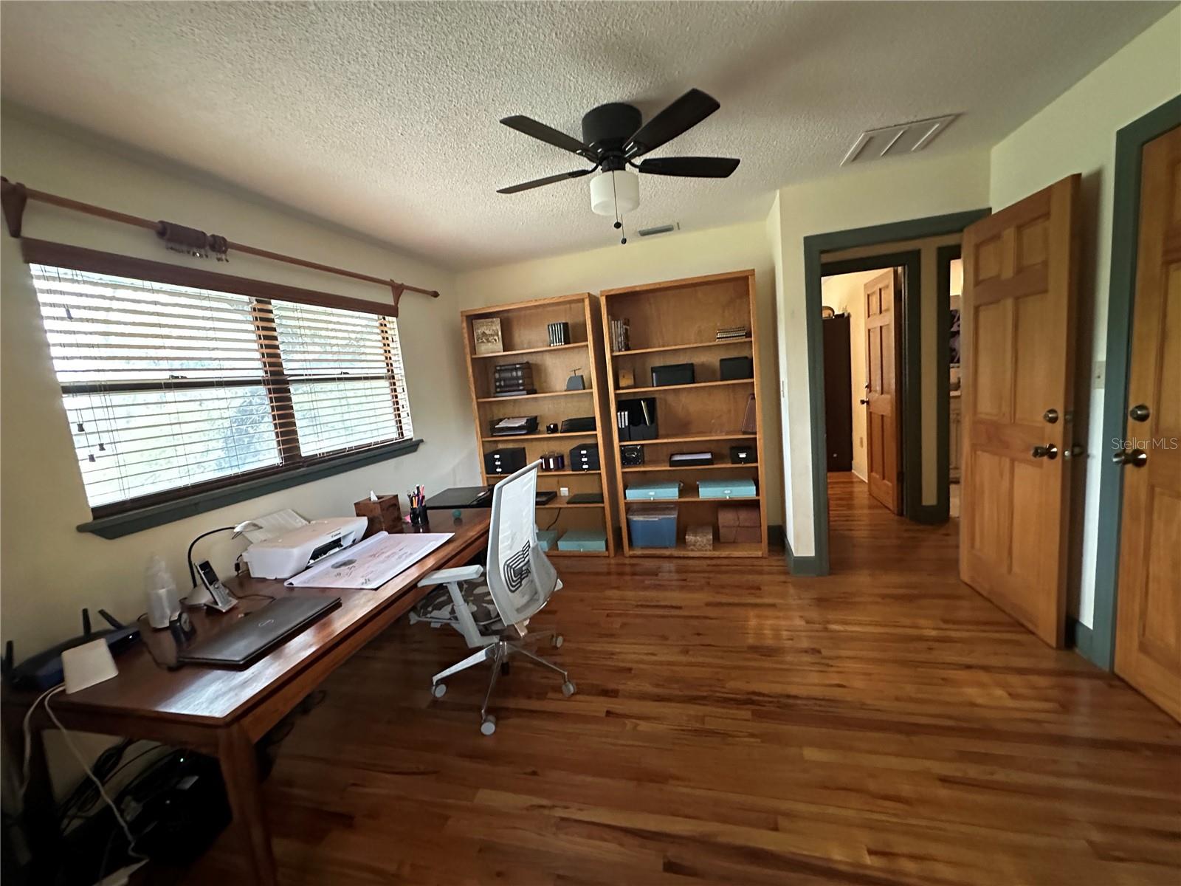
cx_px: 590
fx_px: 478
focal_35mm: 14
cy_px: 443
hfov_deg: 102.1
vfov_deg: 85.7
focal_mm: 2.22
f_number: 2.2
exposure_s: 1/40
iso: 800
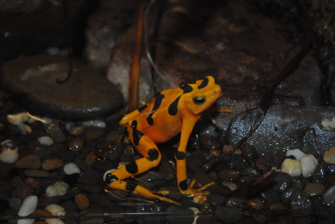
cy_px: 112
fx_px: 699
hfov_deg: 27.0
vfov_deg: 18.2
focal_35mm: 75
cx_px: 168
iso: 200
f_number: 5.6
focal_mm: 50
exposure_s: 1/60
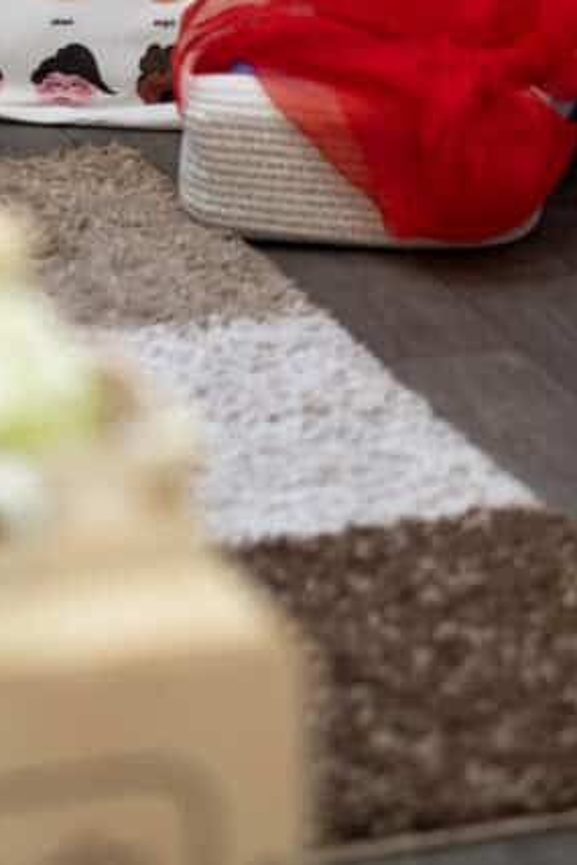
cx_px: 200
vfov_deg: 10.1
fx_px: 4856
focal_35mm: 202
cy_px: 0
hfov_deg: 6.8
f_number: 1.6
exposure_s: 1/100
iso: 125
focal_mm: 56
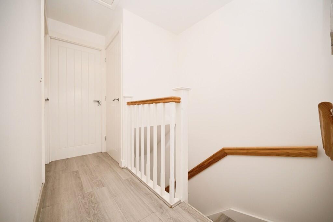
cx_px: 166
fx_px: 130
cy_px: 111
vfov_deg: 81.2
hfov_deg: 104.2
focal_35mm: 14
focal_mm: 14
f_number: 4
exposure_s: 1/60
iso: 560
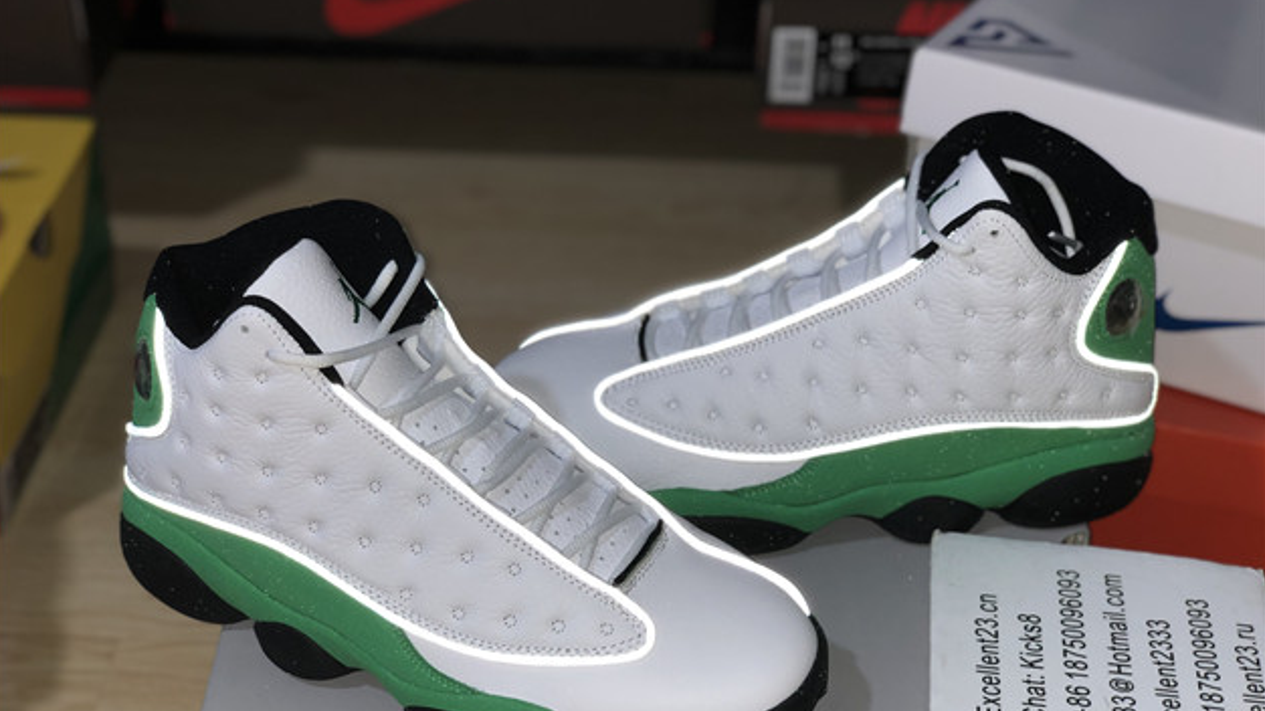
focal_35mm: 57
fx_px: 1912
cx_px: 630
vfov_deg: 21.1
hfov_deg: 36.6
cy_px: 416
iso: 32
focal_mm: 6
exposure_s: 1/30
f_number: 2.4
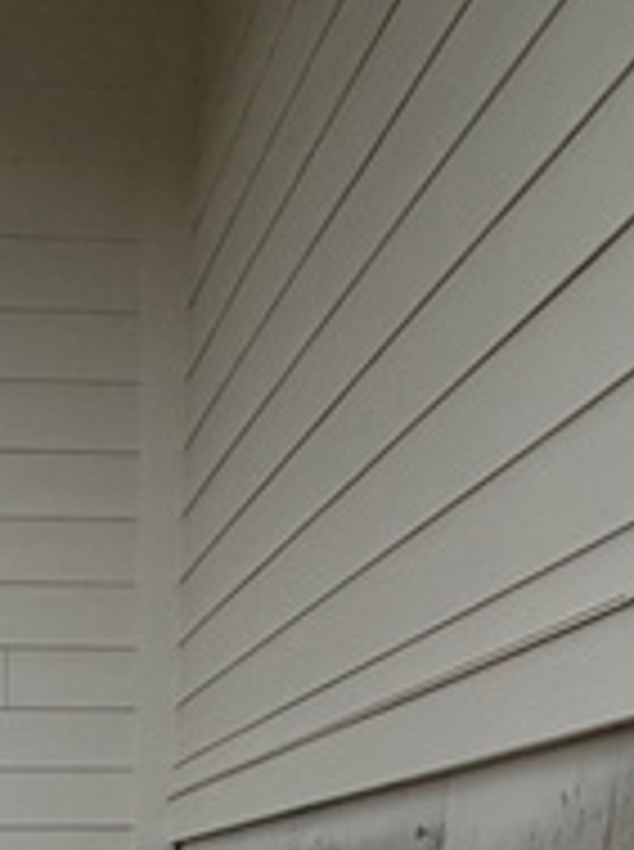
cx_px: 18
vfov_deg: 23.3
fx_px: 1397
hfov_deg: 24.5
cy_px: 1421
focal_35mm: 57
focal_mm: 2.22
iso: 25
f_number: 2.2
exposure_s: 1/1464
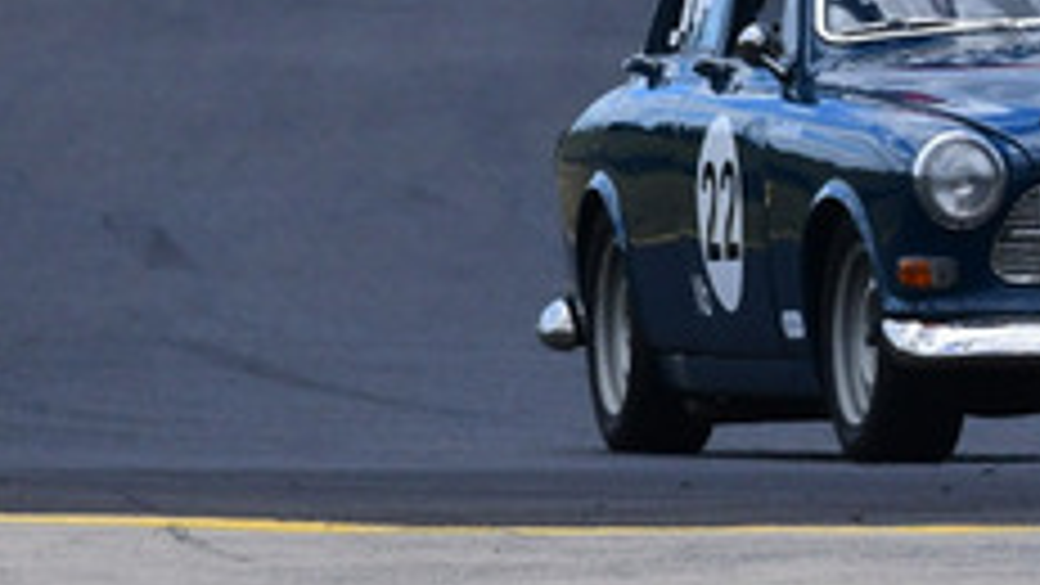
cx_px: 1112
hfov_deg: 1.1
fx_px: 53974
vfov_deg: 0.6
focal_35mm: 1957
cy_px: -184
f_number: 13
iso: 640
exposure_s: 1/640
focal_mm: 360
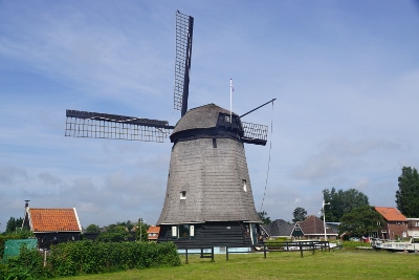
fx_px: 419
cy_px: 140
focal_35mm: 36
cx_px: 210
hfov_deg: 53.1
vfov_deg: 36.9
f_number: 10
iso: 100
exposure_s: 1/250
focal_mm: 24
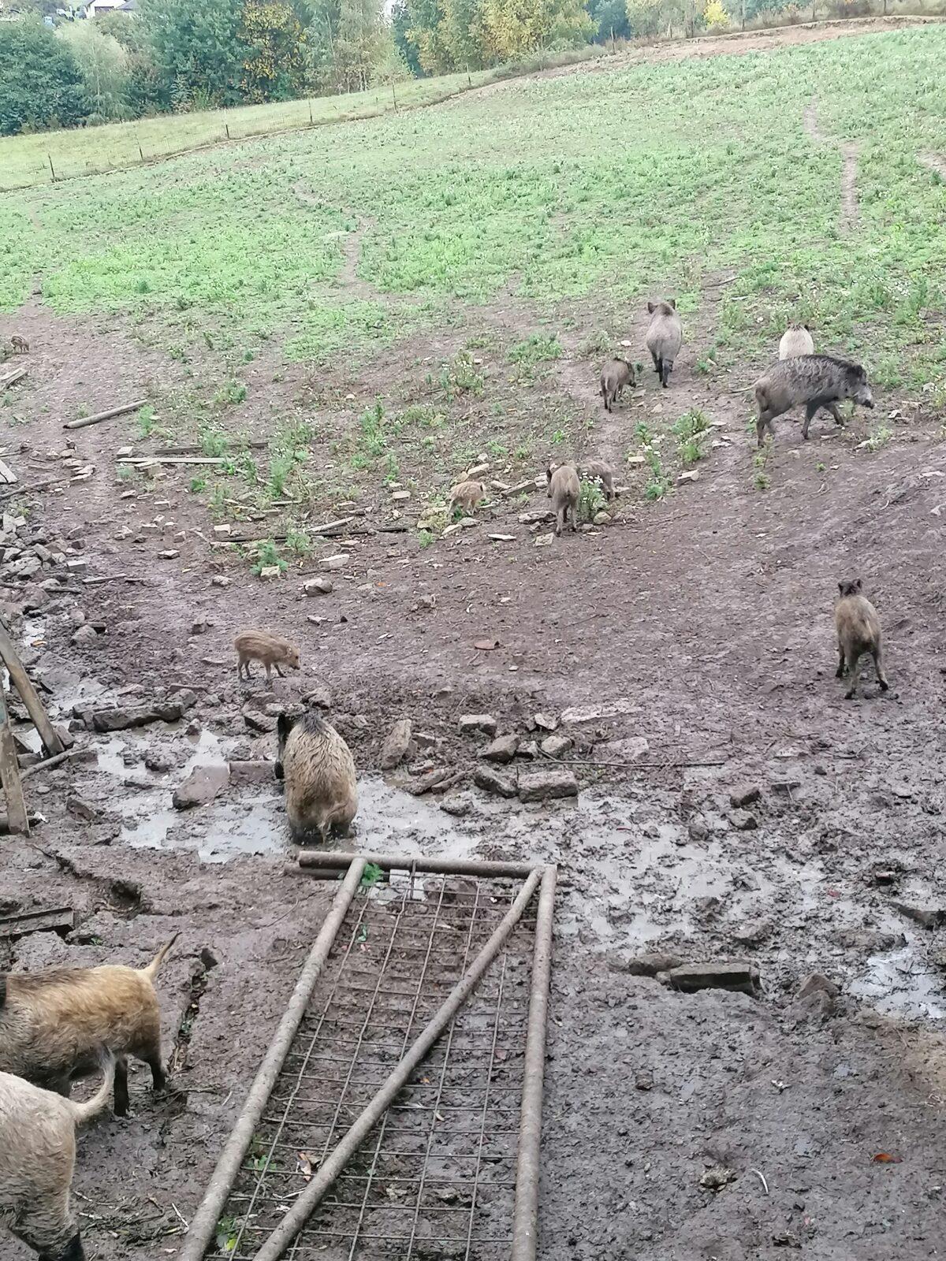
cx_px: 473
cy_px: 630
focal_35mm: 47
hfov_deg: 30.9
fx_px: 1713
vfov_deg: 40.4
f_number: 1.8
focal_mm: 4.75
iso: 80
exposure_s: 1/50
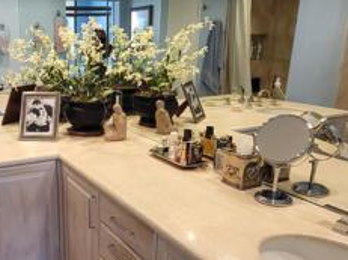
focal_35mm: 36
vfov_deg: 39.5
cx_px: 86
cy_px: 156
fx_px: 362
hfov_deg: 49.3
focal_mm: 1.74
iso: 125
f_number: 2.2
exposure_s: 1/60
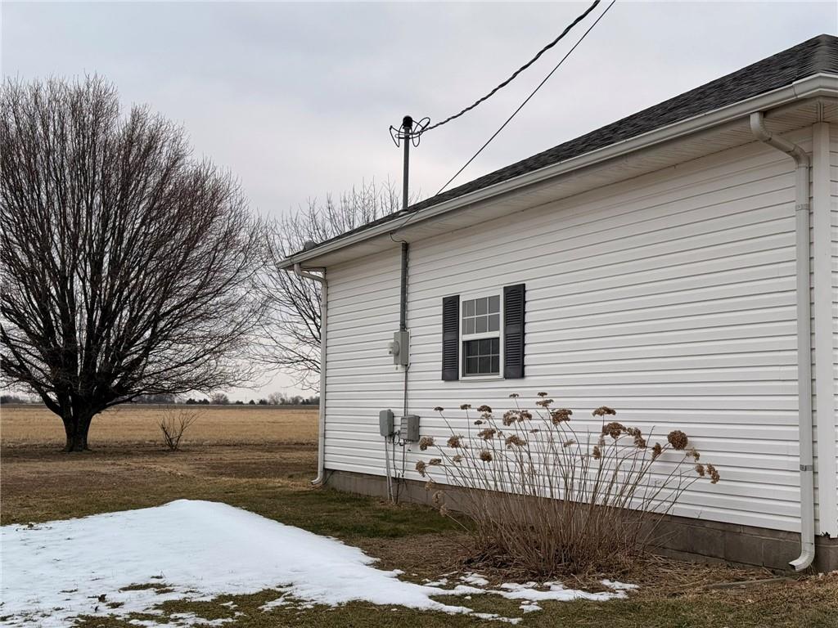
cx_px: 419
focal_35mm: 48
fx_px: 1162
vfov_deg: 30.3
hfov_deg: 39.7
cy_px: 314
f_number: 1.78
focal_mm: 6.76
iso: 64
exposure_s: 1/2415
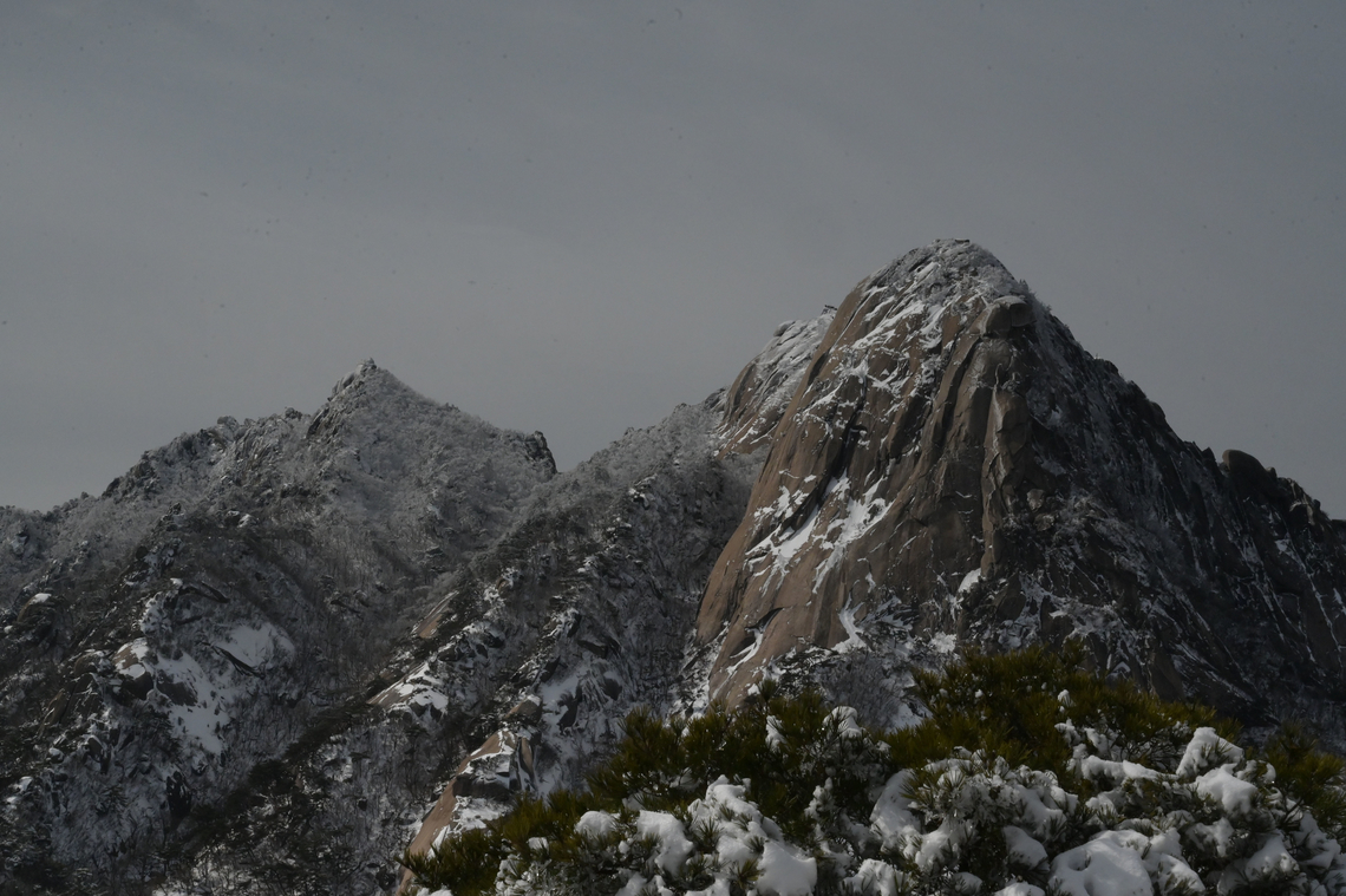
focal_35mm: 43
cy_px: 448
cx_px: 673
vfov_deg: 31.2
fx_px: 1607
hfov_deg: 45.4
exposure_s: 1/8000
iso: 4000
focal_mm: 43
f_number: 22
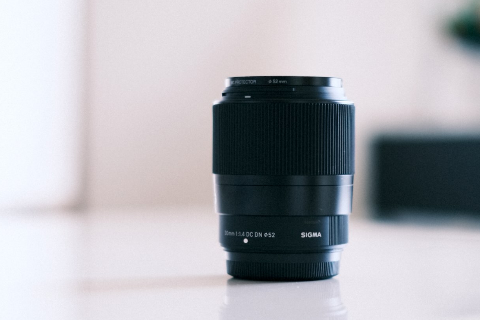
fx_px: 866
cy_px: 161
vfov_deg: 20.9
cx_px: 284
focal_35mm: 65
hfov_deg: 30.9
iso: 320
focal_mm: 35
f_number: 1.4
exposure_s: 1/280
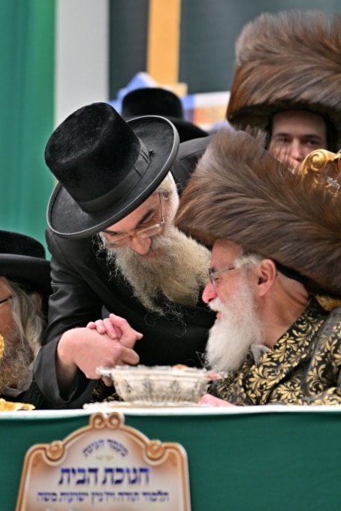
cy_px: 256
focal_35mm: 301
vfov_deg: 6.8
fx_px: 4276
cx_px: 191
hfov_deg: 4.6
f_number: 2.8
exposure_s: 1/250
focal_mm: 200
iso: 200
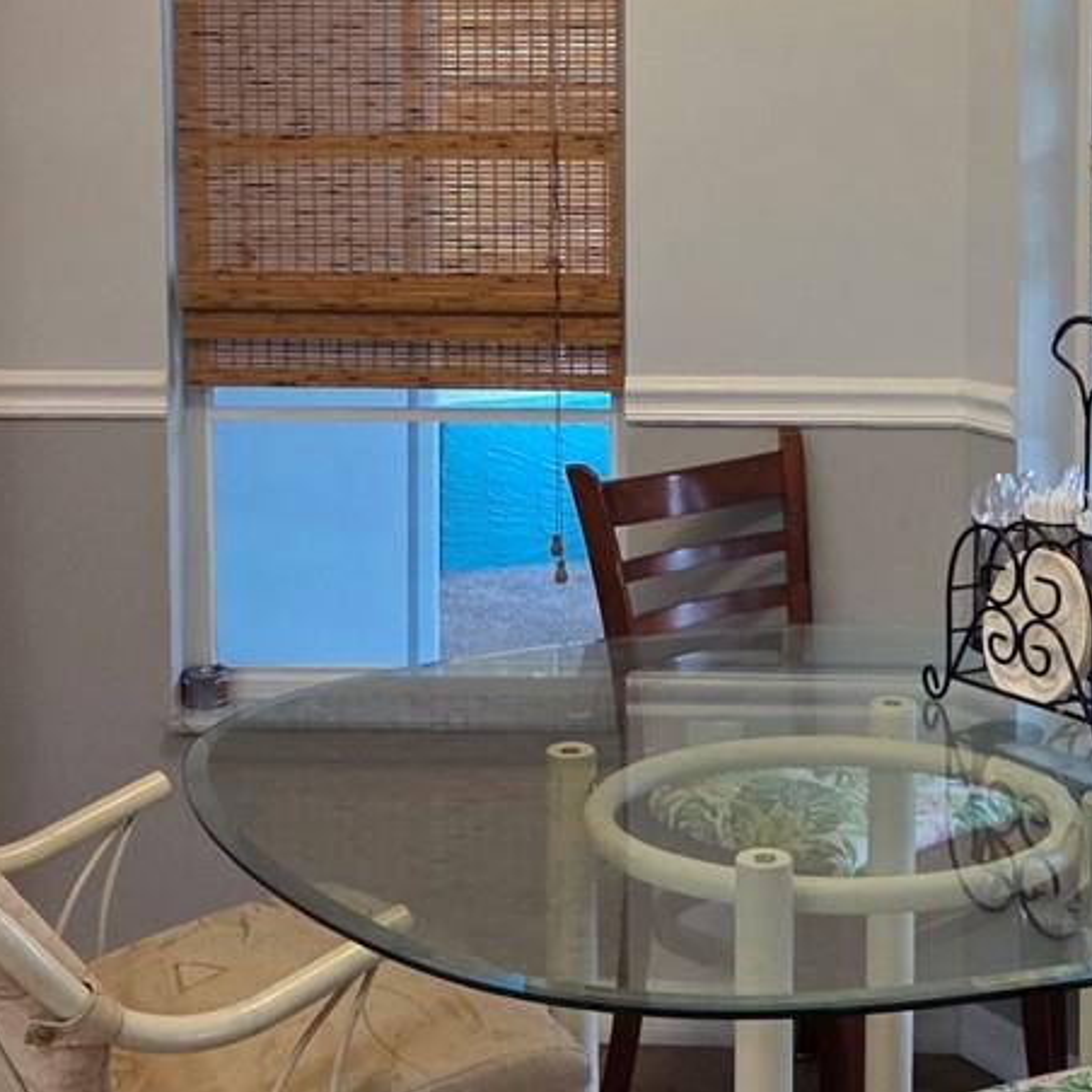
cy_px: 222
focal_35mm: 72
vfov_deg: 23.6
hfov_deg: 24.0
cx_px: 643
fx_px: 2570
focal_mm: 5.4
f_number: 1.8
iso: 320
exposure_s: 1/120
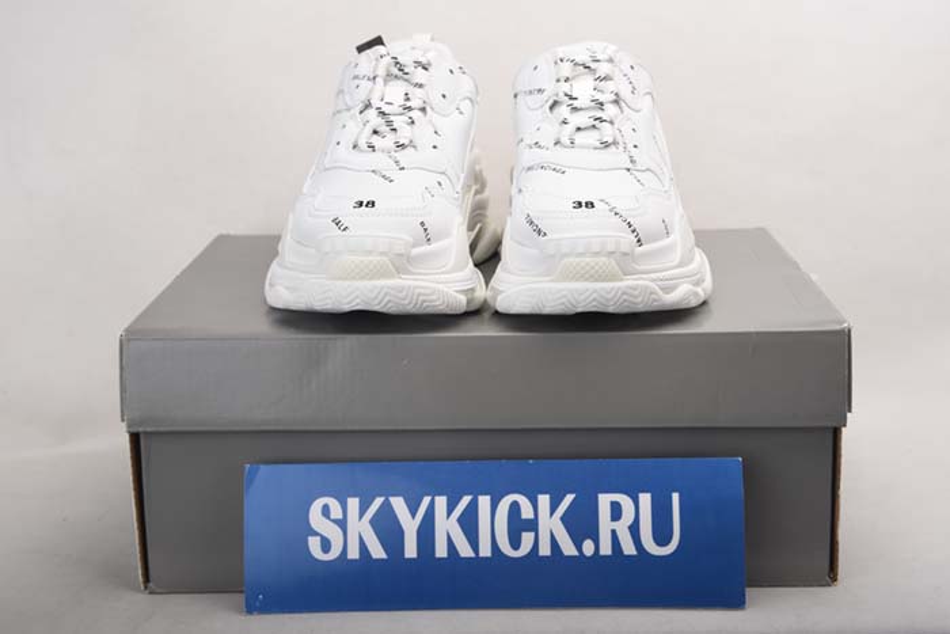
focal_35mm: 82
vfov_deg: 16.7
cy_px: 317
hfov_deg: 24.8
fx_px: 2164
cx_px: 475
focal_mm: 82
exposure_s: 1/200
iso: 100
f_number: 9
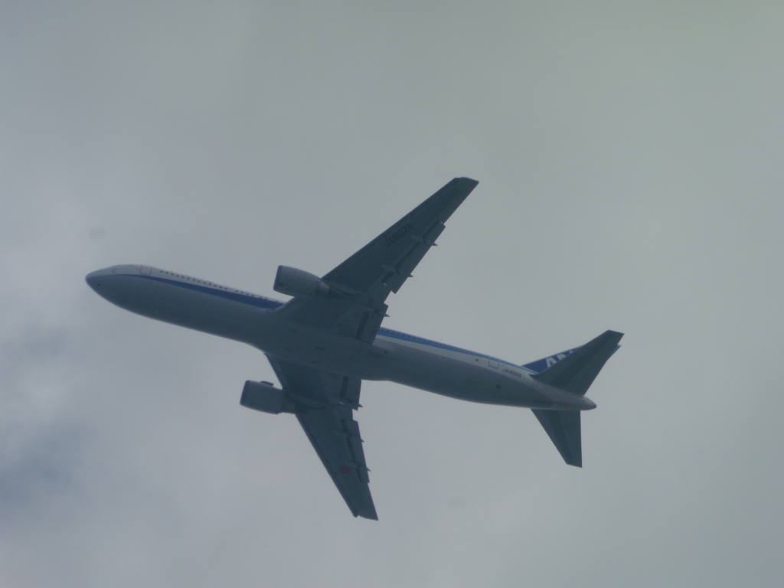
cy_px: 294
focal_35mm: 480
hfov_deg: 4.1
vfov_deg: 3.1
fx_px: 10871
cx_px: 392
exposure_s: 1/1600
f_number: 6.4
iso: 100
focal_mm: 86
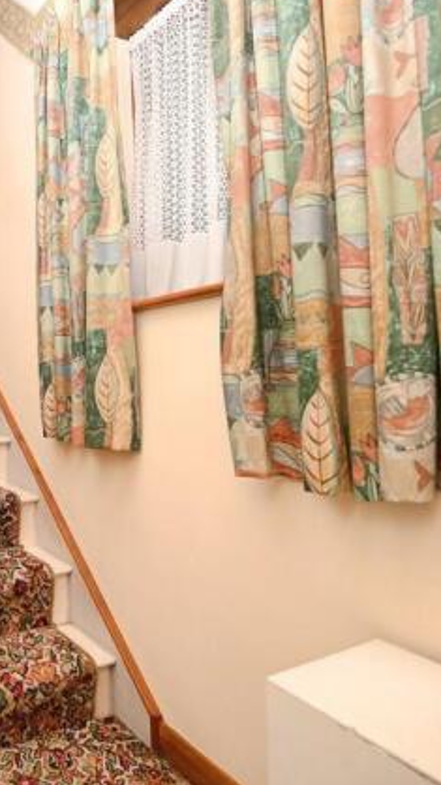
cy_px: 386
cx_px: -52
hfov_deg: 39.7
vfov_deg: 78.7
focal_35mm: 23
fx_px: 478
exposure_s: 1/60
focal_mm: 14
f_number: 4
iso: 100
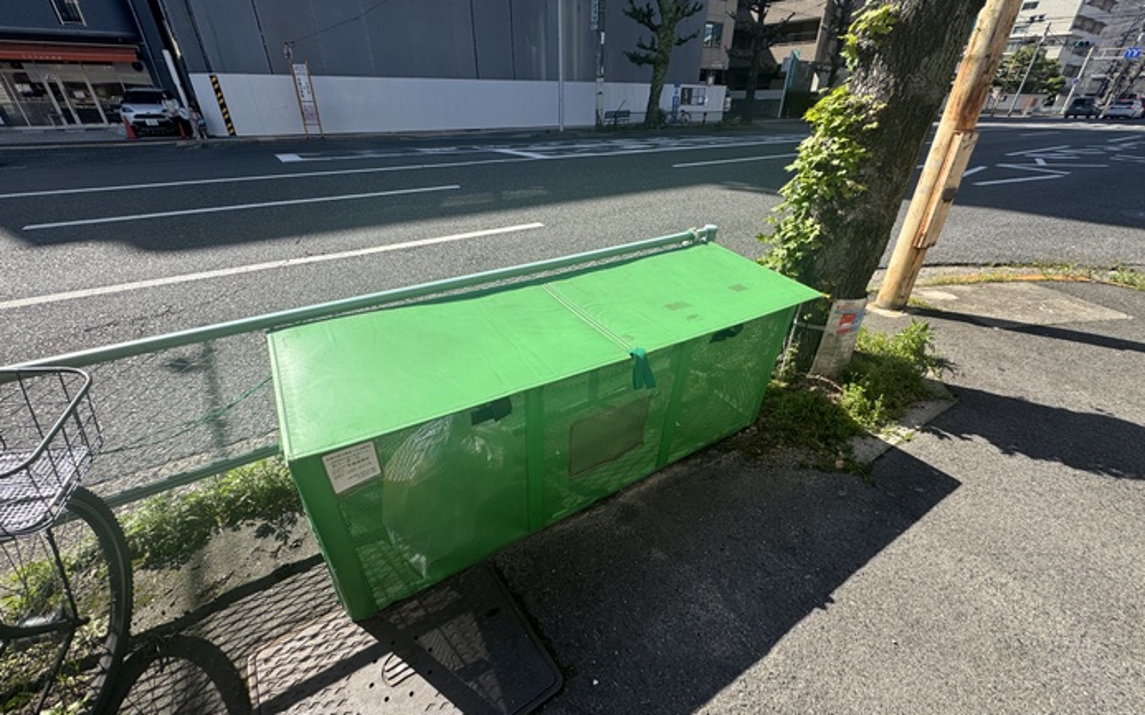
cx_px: 575
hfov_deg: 101.5
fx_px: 468
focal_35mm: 15
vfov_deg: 74.7
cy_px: 377
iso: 50
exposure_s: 1/1420
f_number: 2.2
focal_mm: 2.22
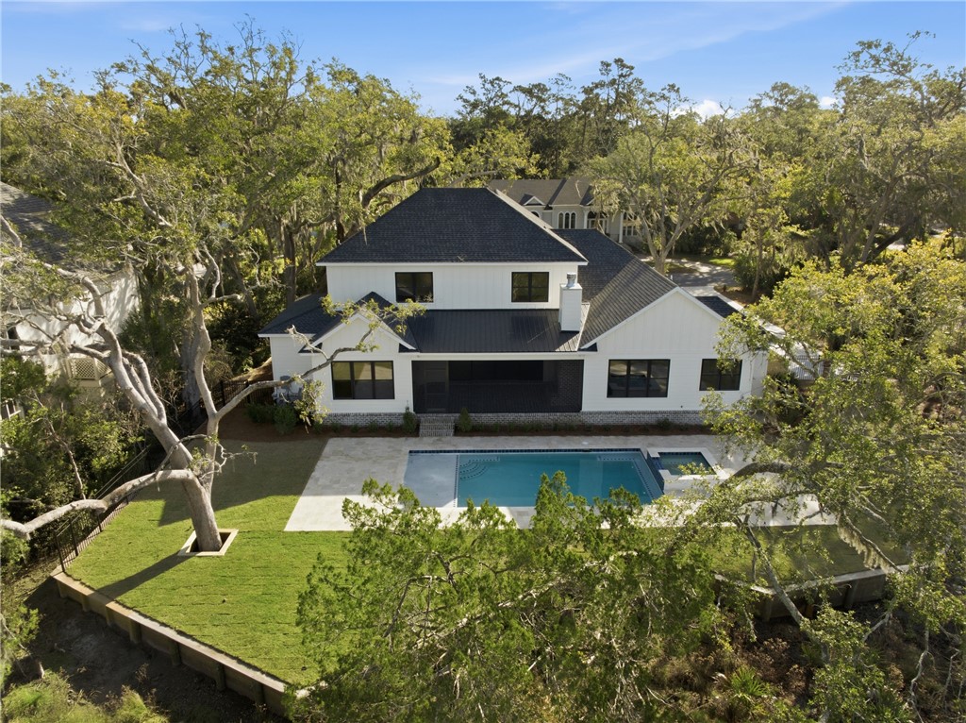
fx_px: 669
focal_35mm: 24
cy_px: 362
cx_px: 483
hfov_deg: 71.6
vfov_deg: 56.7
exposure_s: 1/80
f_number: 11
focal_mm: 12.3
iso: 100
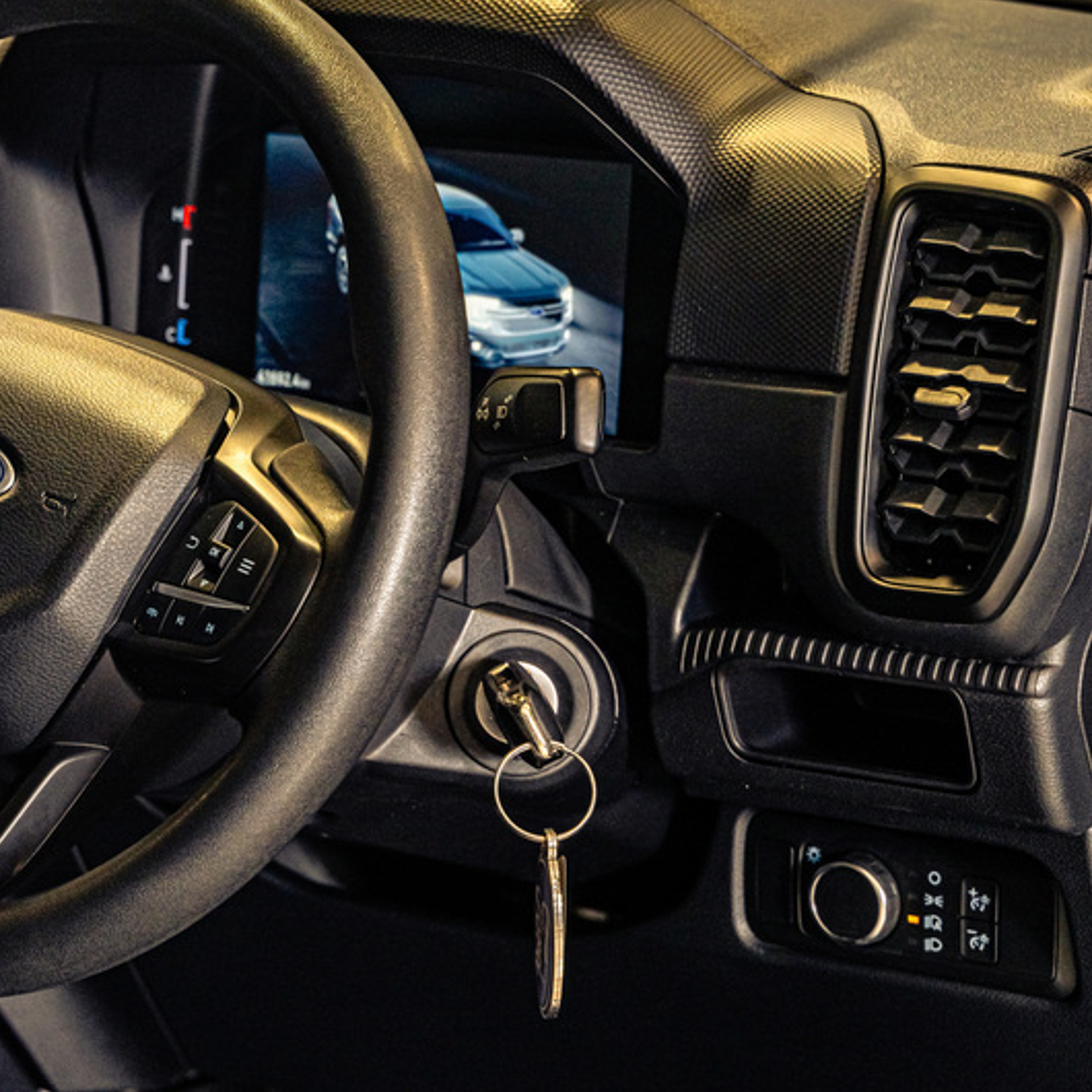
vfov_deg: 14.2
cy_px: 492
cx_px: 40
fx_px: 4390
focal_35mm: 123
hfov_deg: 14.0
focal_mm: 75
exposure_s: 1/125
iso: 500
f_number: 5
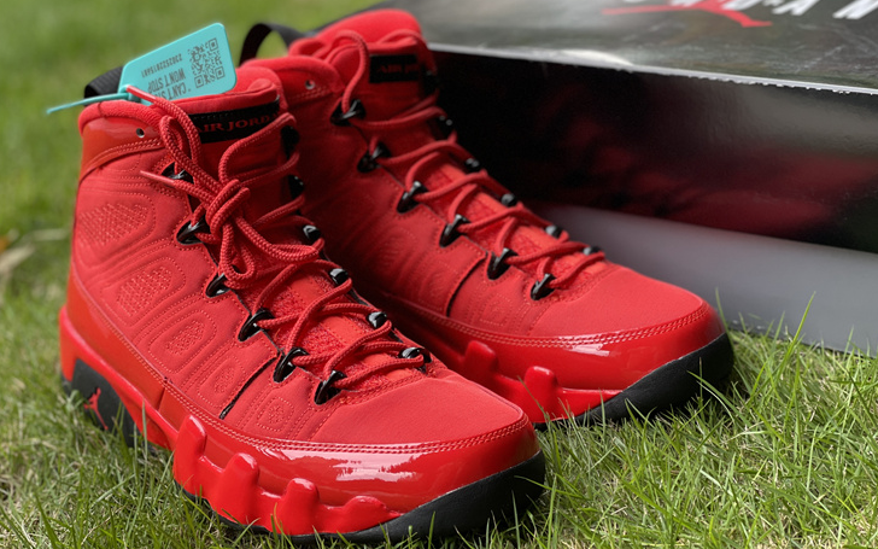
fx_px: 1651
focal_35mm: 69
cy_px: 278
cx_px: 440
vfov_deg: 18.9
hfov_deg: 29.8
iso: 125
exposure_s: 1/121
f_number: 2.2
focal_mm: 7.5
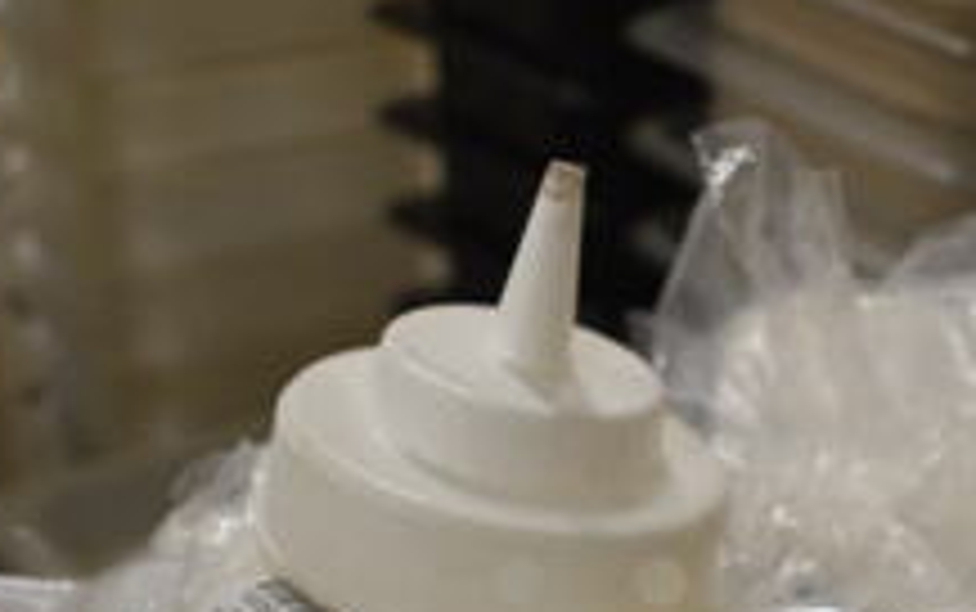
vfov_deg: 14.6
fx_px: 2289
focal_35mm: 86
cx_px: 801
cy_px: 765
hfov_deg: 23.7
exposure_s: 1/125
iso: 900
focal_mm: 20
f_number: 3.5
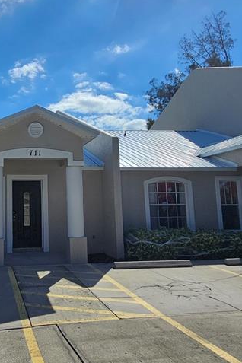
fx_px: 292
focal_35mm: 29
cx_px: 26
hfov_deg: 41.5
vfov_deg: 63.5
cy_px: 161
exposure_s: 1/5883
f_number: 2.2
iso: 50
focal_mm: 2.2
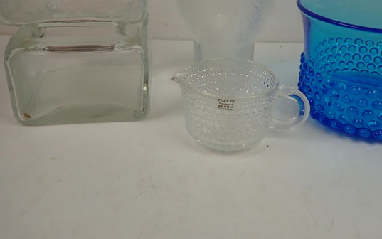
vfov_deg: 40.5
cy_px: 56
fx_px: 312
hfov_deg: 62.2
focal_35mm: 30
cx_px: 233
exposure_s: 1/200
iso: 100
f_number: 2
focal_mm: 3.33
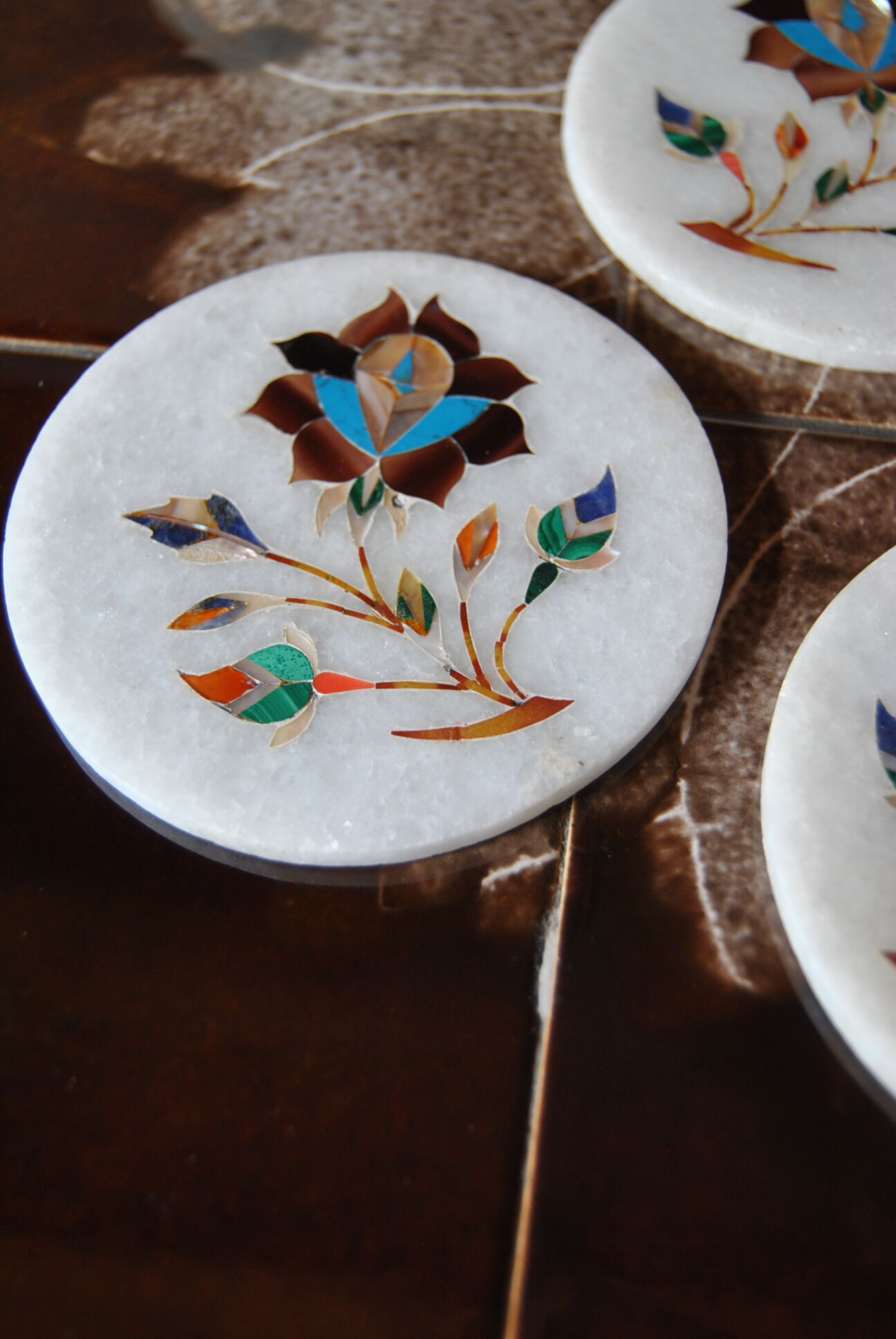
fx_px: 1731
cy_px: 670
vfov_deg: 42.3
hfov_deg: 29.0
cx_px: 448
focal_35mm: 46
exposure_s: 1/60
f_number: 4.2
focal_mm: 31
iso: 200
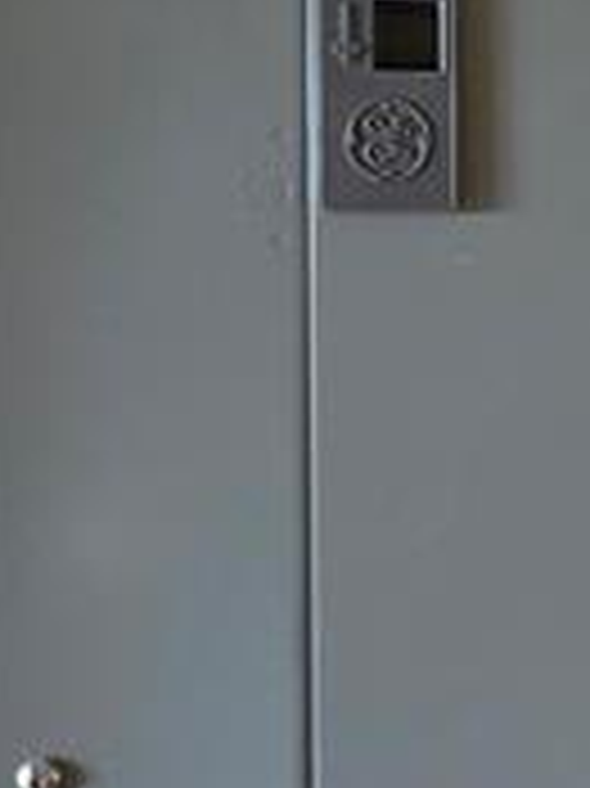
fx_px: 1798
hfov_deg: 18.3
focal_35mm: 79
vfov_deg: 24.4
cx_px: 558
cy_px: 180
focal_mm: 5.4
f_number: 1.8
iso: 2000
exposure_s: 1/120
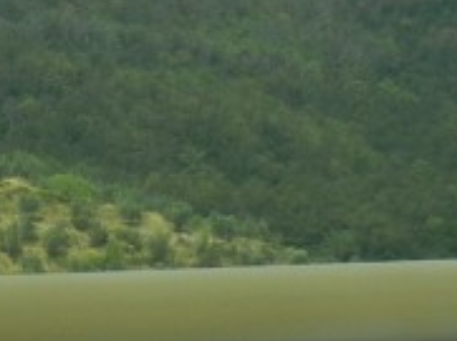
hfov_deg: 6.5
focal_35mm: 295
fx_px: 3887
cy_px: 93
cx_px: -558
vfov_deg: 5.0
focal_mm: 9.3
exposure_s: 1/272
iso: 160
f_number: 7.8
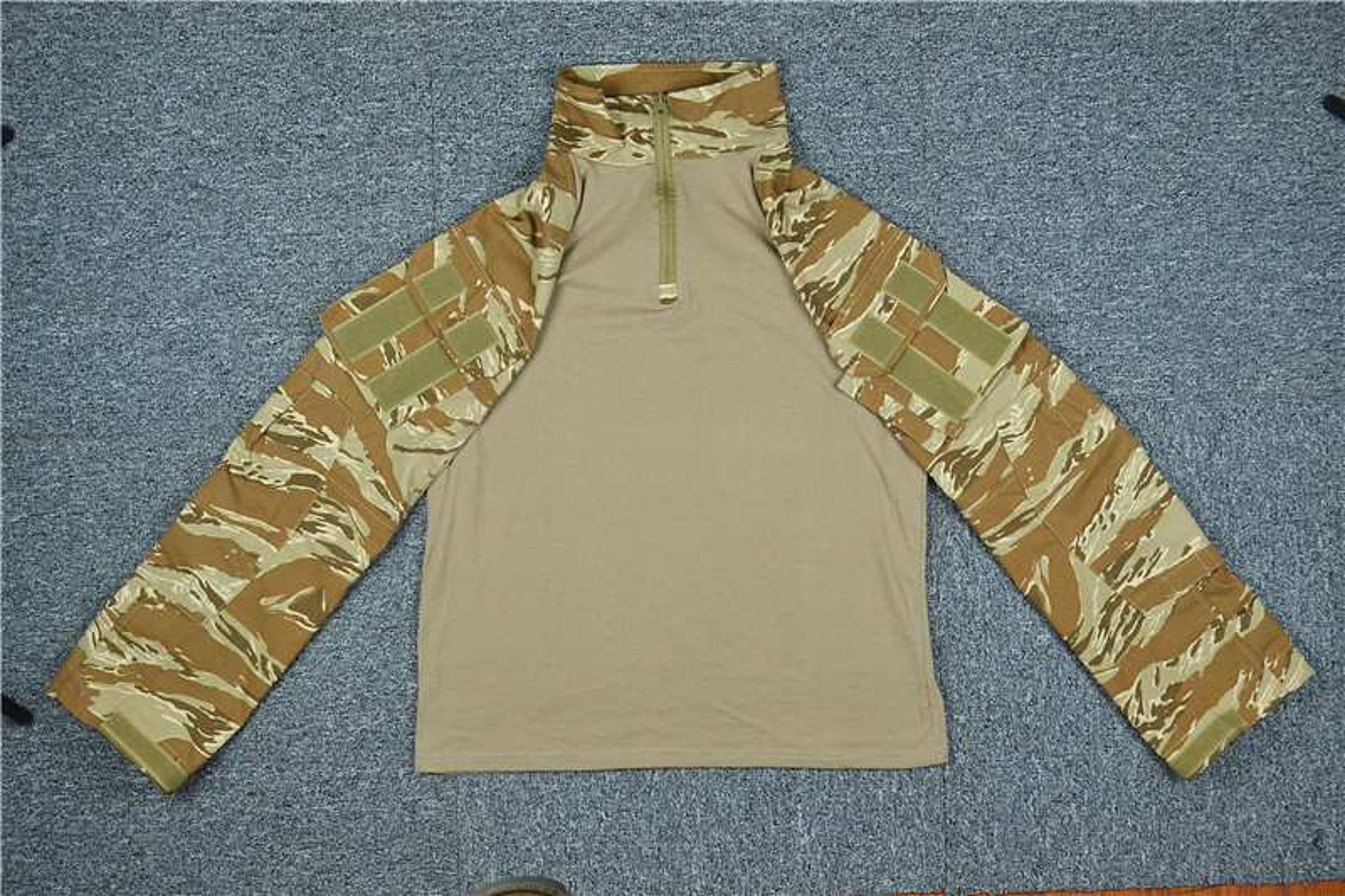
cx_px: 672
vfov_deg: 31.9
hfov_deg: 46.4
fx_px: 1569
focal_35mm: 42
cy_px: 448
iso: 1600
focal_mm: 28
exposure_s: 1/125
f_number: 8
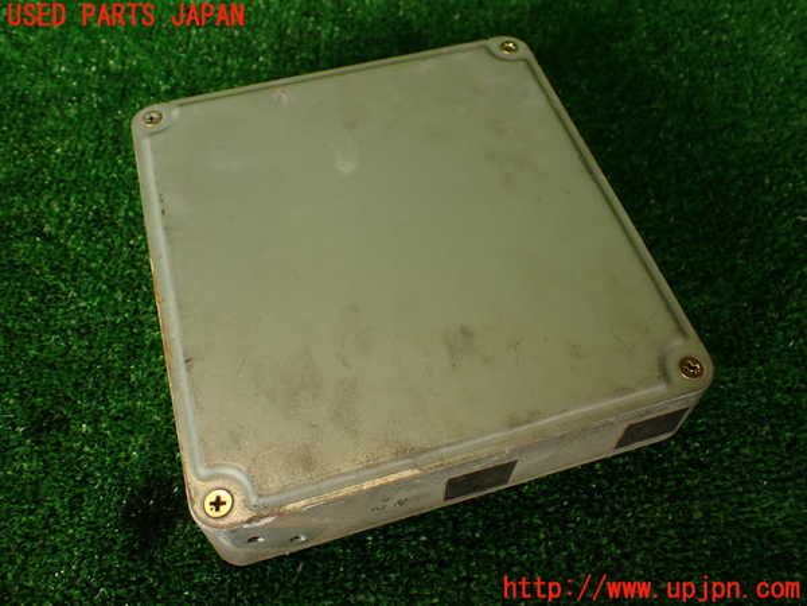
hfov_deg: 56.8
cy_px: 303
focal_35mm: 32
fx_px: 746
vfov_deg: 44.2
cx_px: 404
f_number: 2.4
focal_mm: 5.79
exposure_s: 1/80
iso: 100
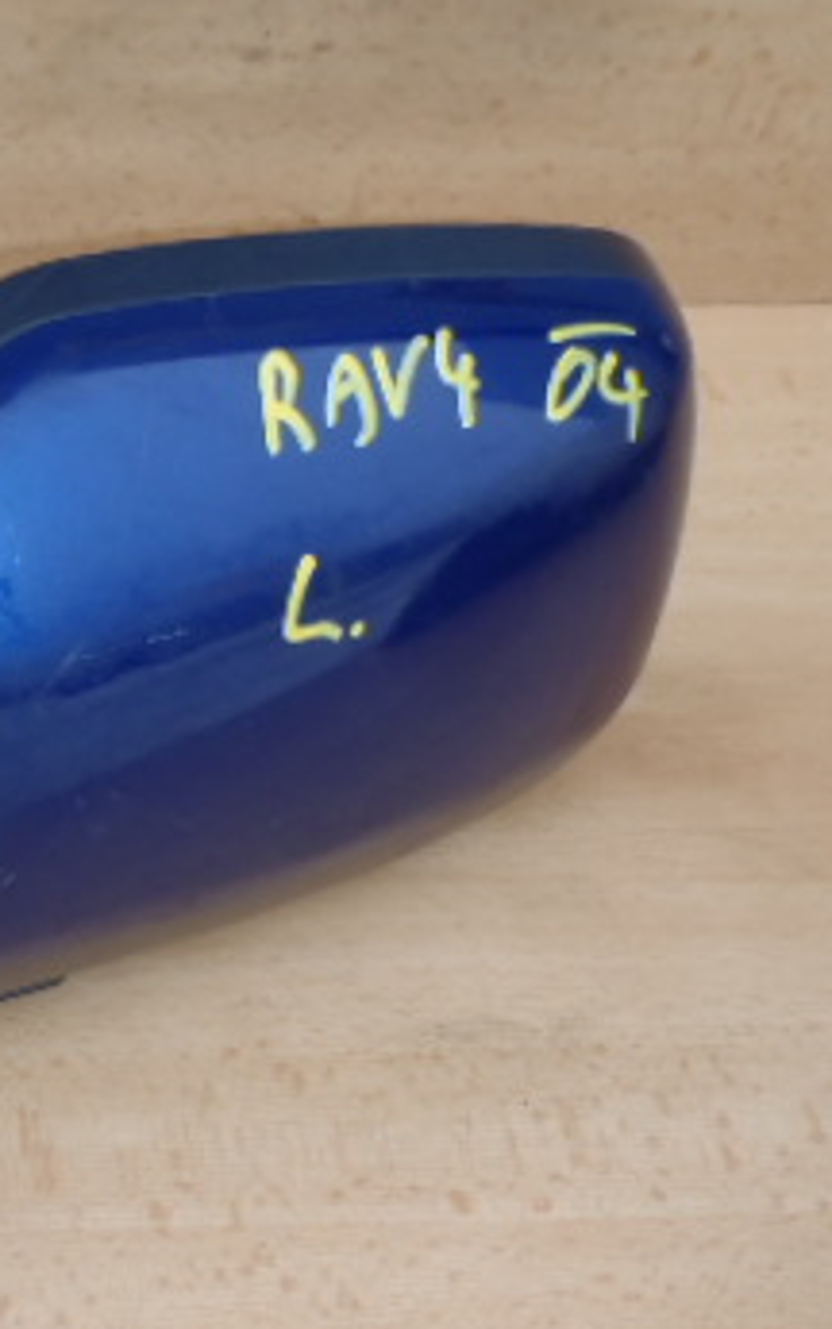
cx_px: -166
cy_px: 863
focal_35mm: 55
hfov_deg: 21.8
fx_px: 1993
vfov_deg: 36.6
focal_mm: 5
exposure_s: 1/60
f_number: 3.9
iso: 80
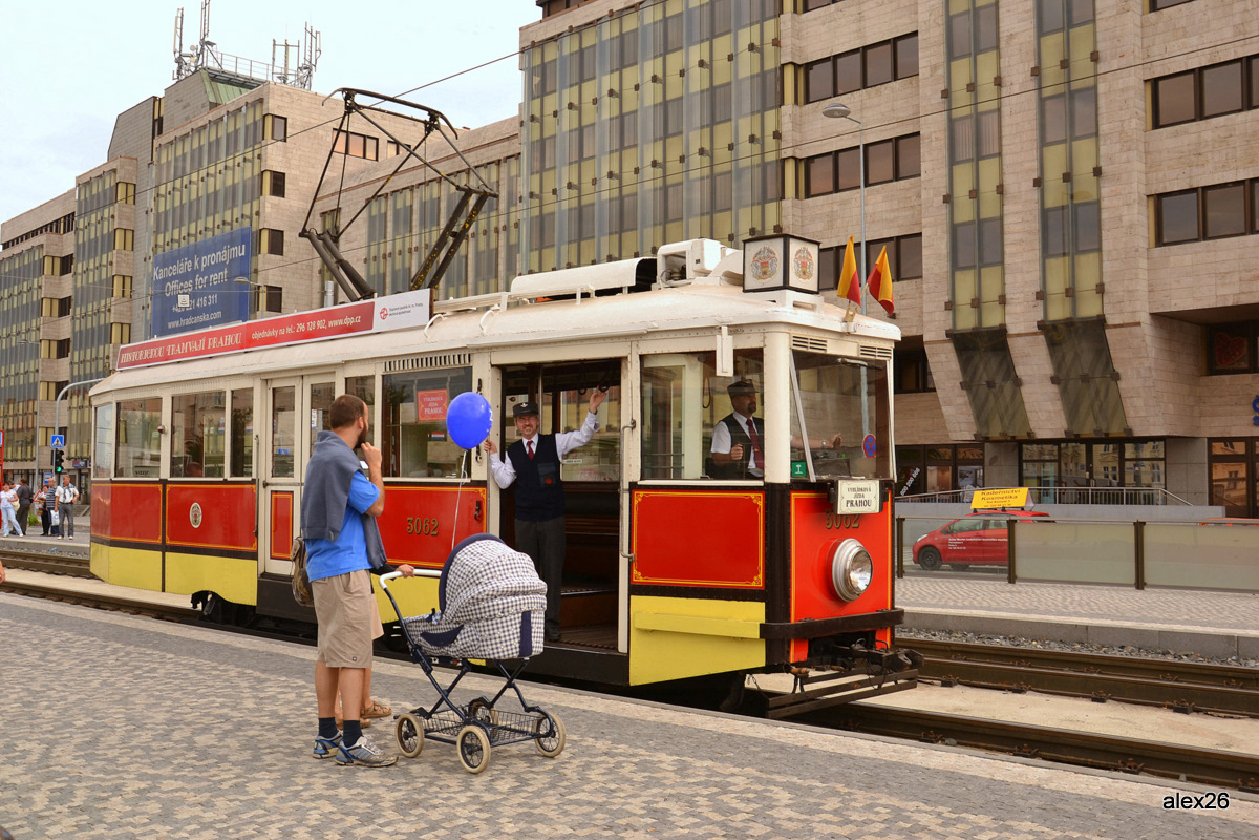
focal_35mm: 32
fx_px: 1102
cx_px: 630
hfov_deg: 59.5
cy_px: 420
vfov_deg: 41.7
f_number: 7.1
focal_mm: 21
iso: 100
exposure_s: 1/200
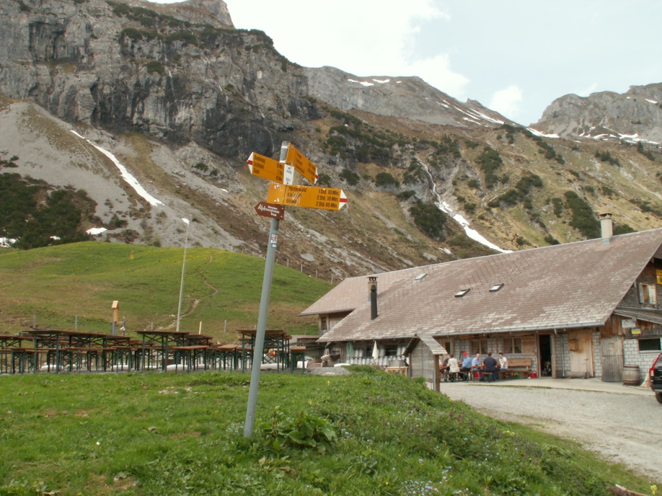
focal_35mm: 35
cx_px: 331
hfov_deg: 52.6
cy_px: 248
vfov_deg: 40.7
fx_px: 669
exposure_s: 1/80
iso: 50
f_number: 8
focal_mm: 5.86
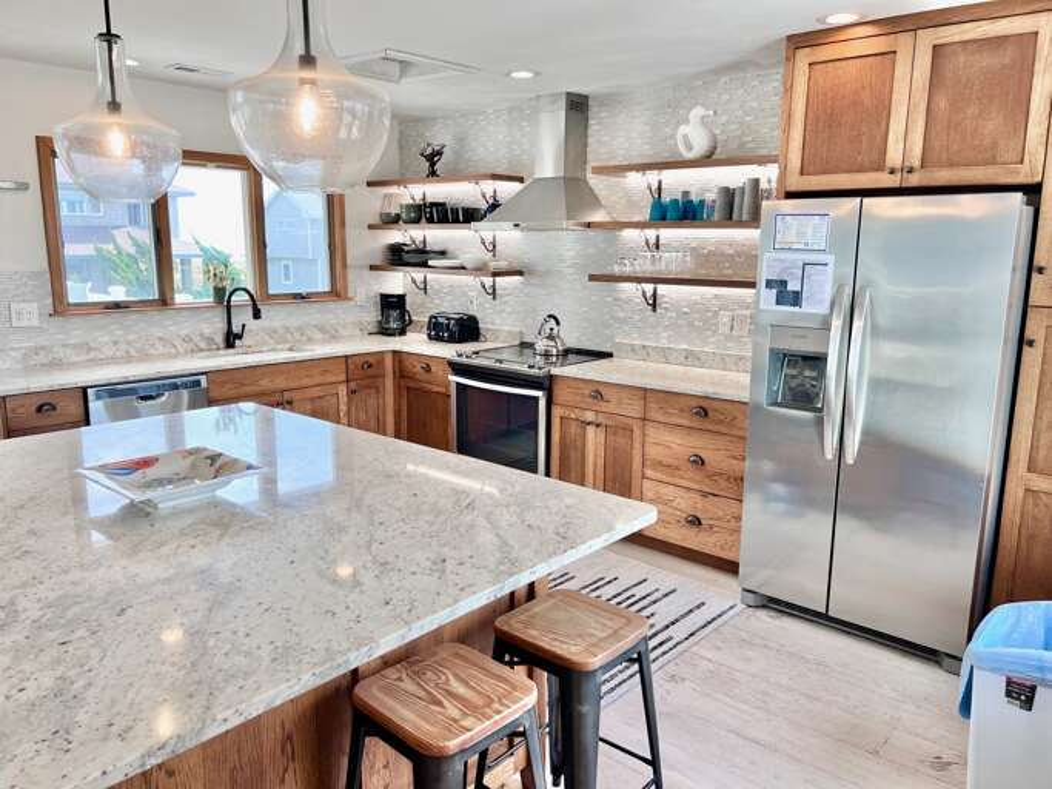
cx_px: 526
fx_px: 790
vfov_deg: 53.0
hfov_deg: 67.3
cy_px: 394
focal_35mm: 26
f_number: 1.5
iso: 40
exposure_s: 1/204
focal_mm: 5.7
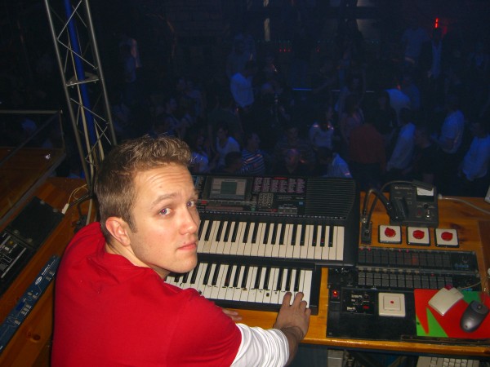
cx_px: 245
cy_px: 184
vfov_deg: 37.7
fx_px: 538
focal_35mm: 38
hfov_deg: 49.0
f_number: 2.8
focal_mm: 7.9
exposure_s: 1/60
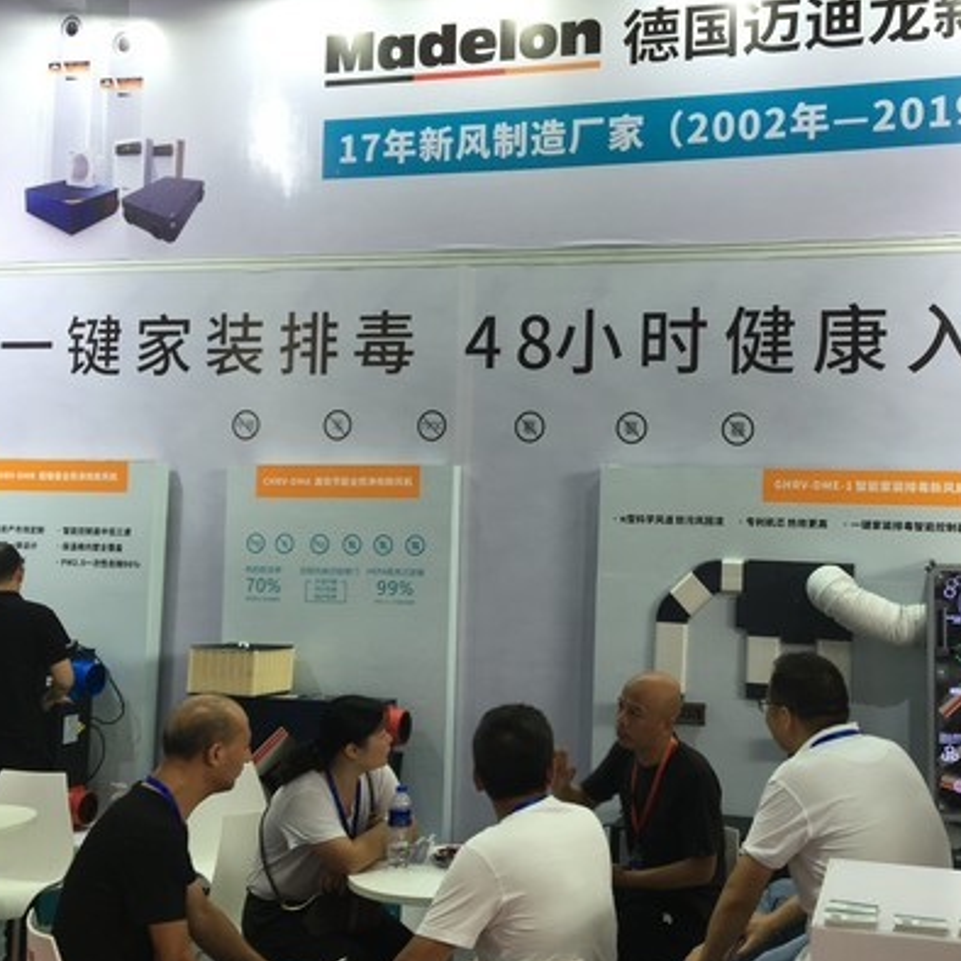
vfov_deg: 42.8
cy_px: 468
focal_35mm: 39
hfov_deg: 42.4
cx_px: 622
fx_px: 1225
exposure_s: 1/50
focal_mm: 4.15
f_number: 2.2
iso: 25
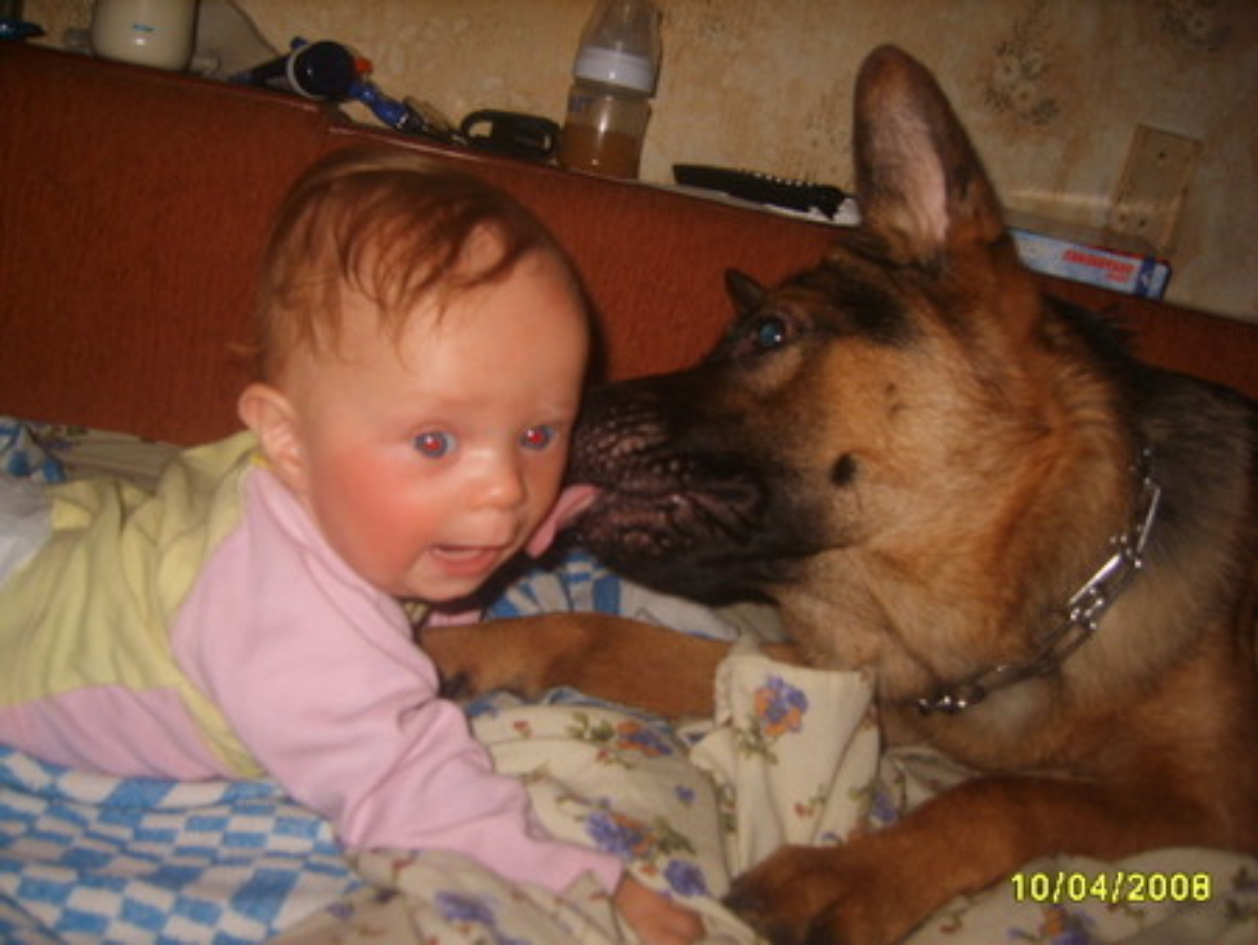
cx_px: 629
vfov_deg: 40.7
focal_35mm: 35
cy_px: 472
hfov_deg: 52.6
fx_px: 1273
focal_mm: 7.4
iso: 100
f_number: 2.8
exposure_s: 1/30
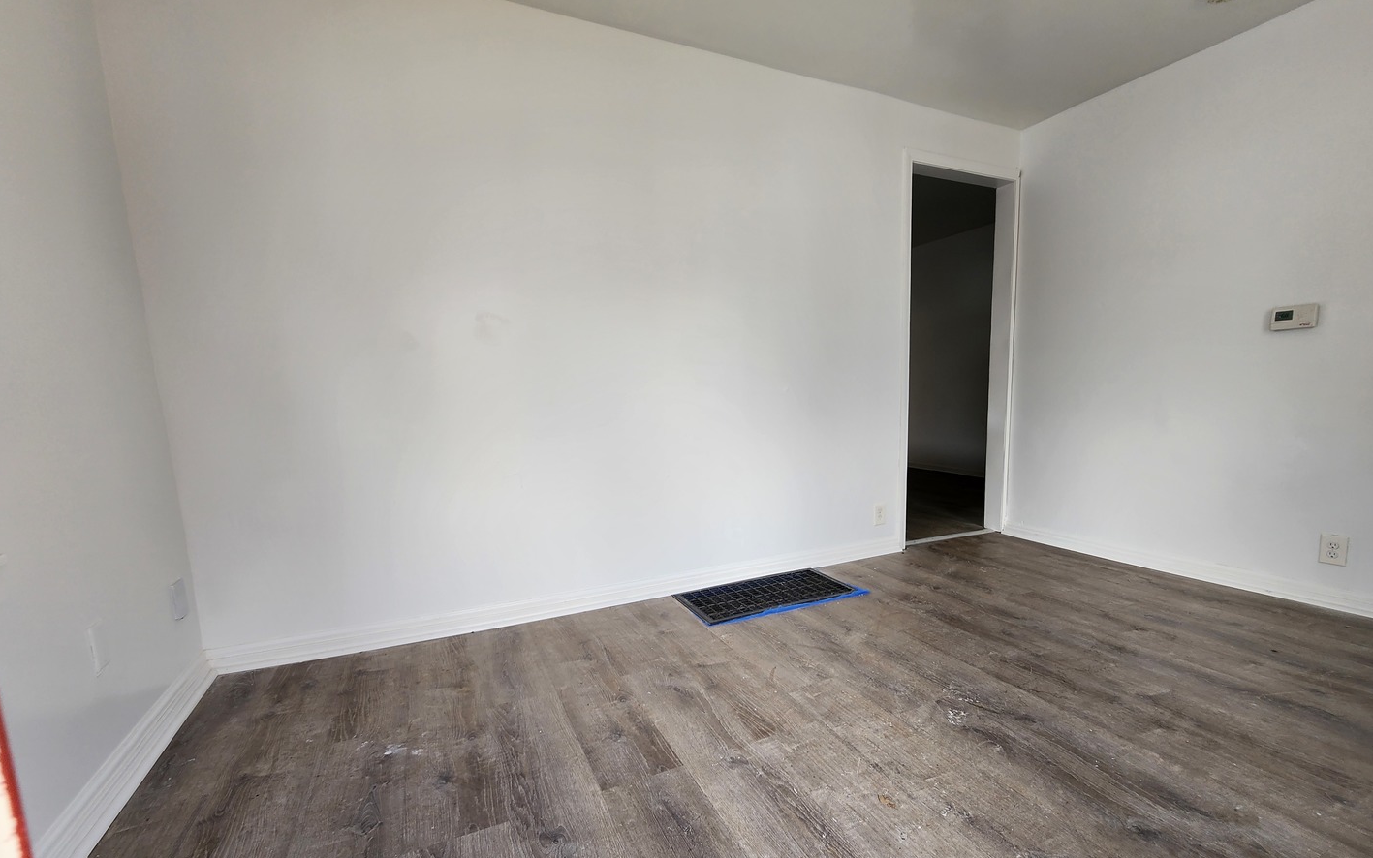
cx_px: 695
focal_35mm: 14
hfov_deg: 105.3
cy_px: 471
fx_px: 524
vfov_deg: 78.4
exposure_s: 1/60
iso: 64
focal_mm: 2.2
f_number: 2.2
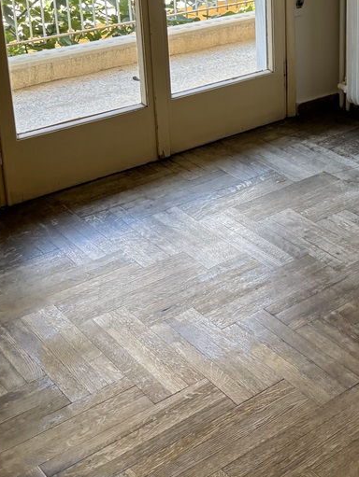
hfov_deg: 22.7
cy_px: 43
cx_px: 392
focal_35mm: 61
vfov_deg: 30.2
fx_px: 842
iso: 50
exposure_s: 1/121
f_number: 1.6
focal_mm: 5.96
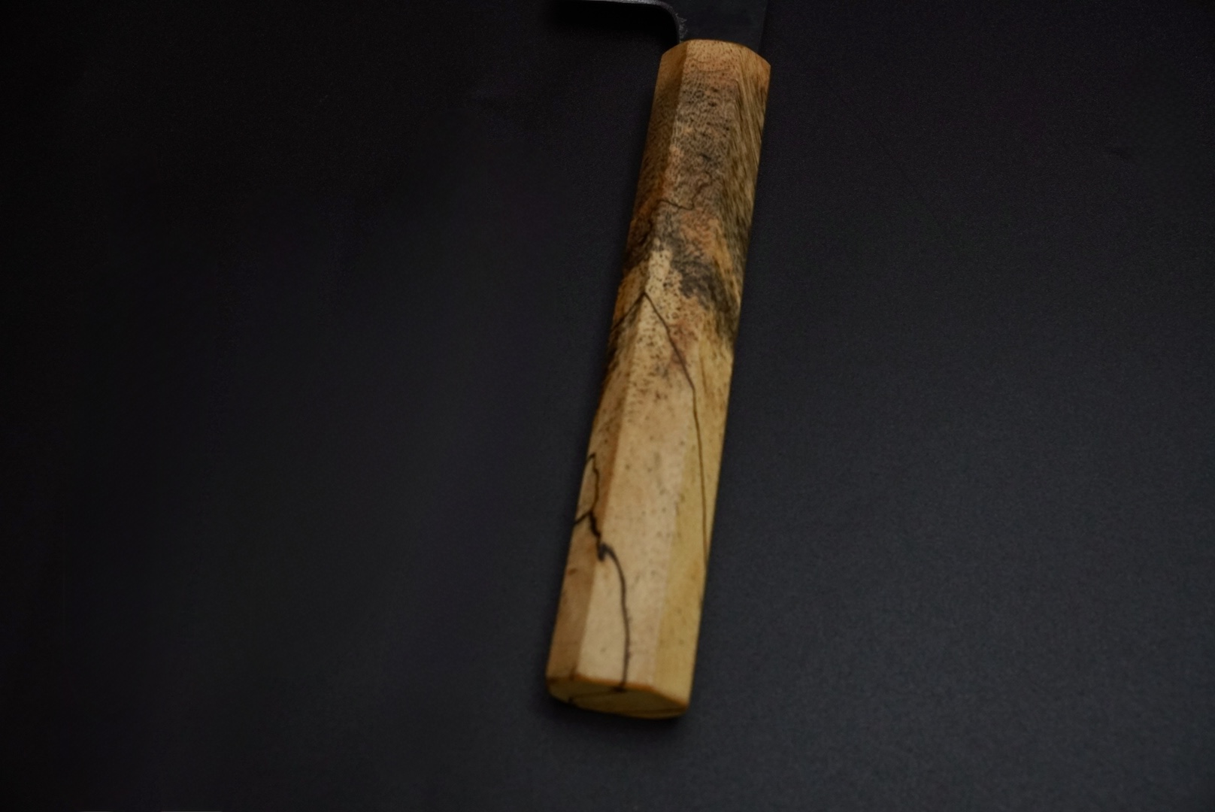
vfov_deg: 26.2
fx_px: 1748
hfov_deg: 38.3
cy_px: 406
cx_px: 608
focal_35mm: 52
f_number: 6.3
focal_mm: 34.5
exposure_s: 1/160
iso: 2000
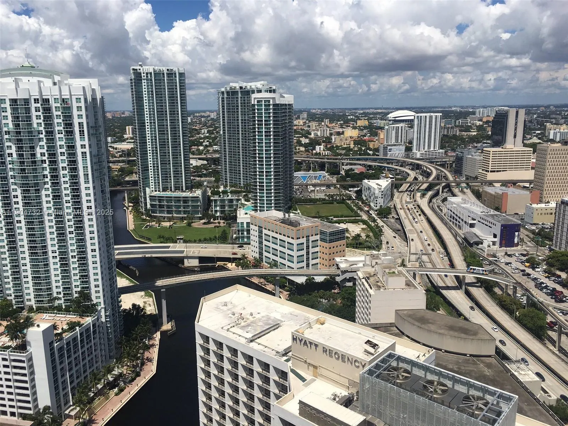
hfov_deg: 61.7
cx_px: 284
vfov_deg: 48.2
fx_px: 476
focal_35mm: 29
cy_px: 213
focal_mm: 4.15
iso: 25
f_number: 2.2
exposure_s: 1/3497
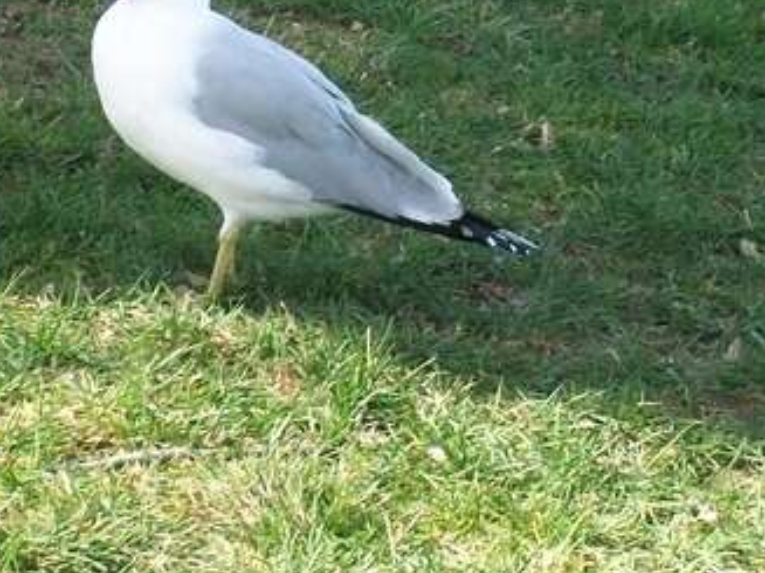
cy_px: 119
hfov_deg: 7.8
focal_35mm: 254
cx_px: 229
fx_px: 5611
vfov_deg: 5.8
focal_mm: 18
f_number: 4.8
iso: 197
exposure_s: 1/250
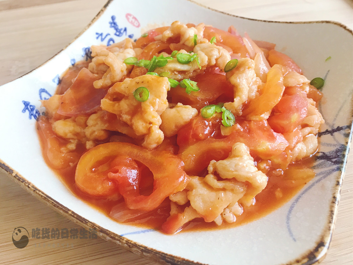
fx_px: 296
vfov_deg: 48.2
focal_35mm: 29
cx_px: 171
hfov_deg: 61.6
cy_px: 130
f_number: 1.8
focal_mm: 3.99
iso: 40
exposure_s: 1/33
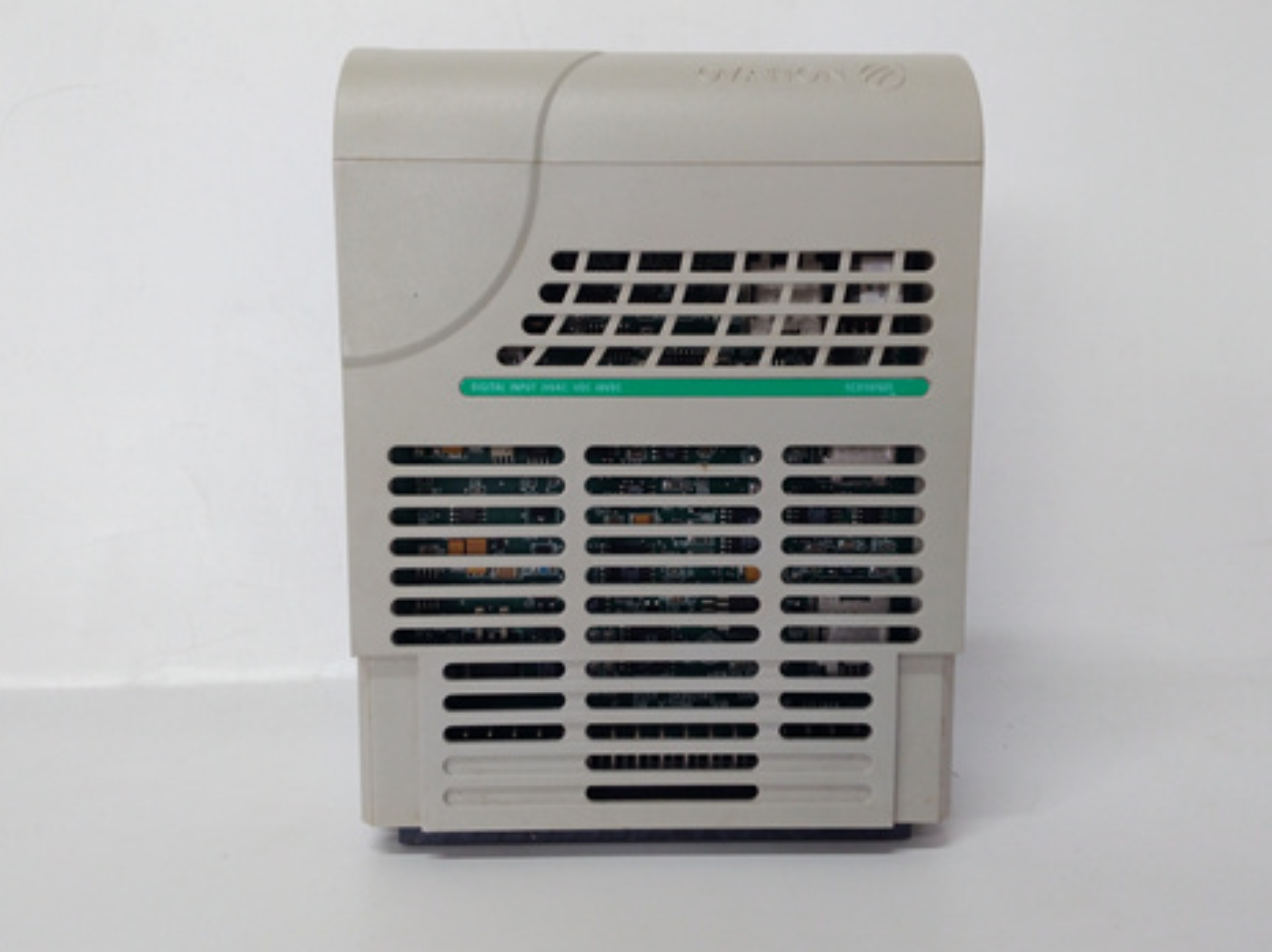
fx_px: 1065
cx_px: 644
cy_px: 462
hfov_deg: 61.7
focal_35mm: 29
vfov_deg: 48.2
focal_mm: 3.79
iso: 128
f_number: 2
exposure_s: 1/33
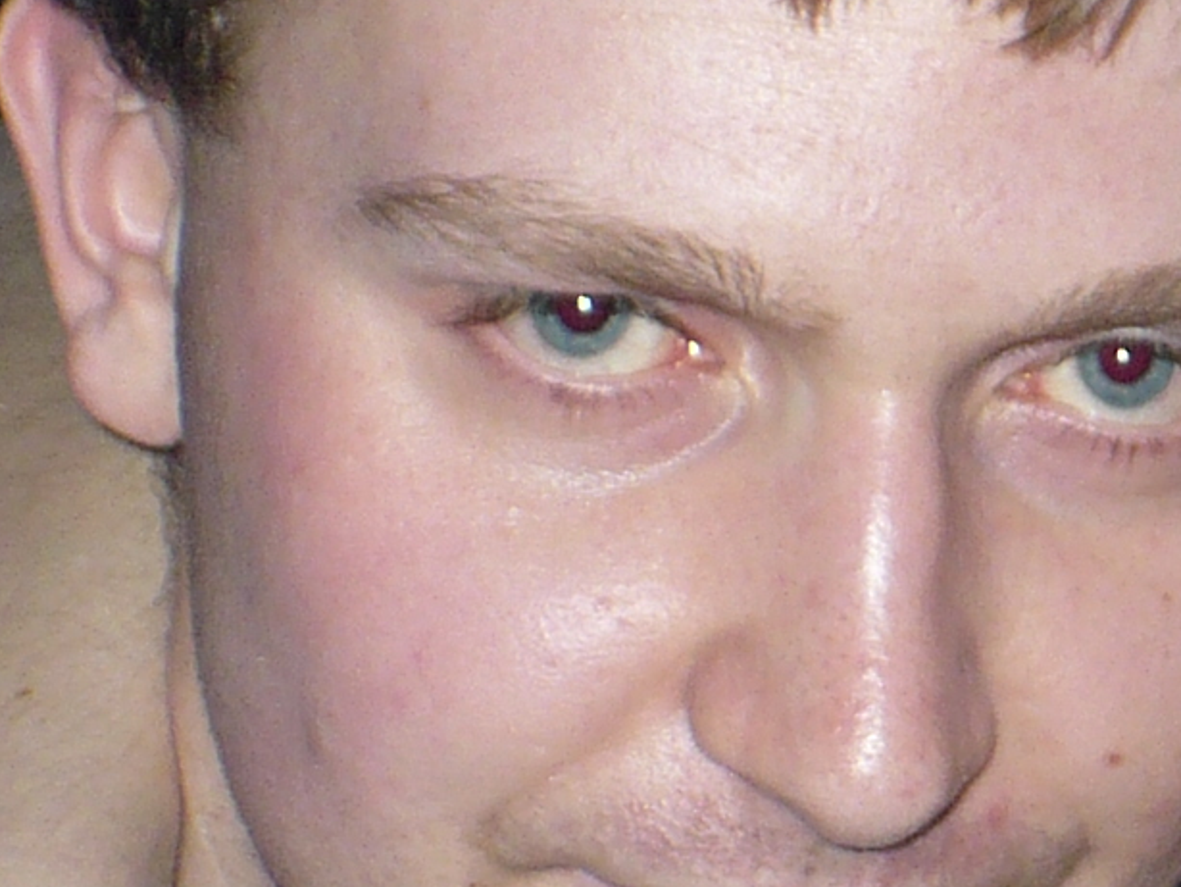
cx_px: 1431
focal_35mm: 185
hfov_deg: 10.5
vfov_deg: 8.0
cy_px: 591
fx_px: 6314
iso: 100
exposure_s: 1/30
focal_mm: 6.1
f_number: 2.8
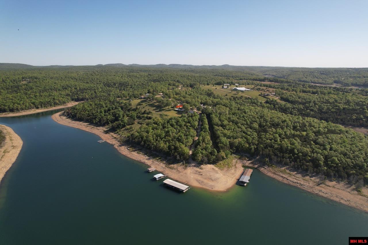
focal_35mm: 22
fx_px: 225
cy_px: 122
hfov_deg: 78.6
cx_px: 184
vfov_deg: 57.2
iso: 100
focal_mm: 8.38
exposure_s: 1/240
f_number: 2.8
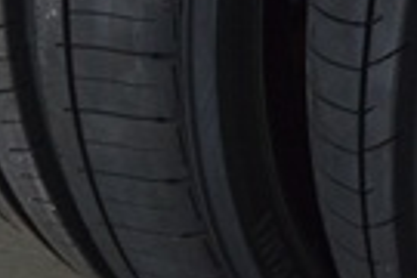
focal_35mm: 186
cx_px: 250
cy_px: -369
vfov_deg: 7.0
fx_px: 2154
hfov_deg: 11.1
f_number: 4
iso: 720
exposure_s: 1/15
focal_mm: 24
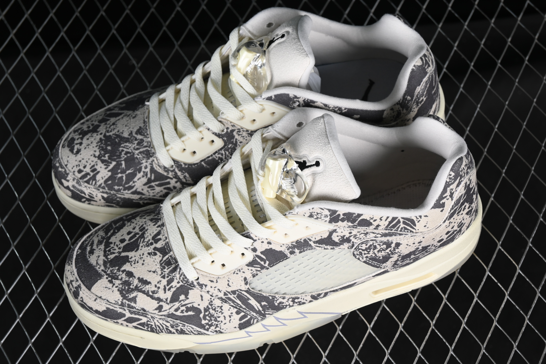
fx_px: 1137
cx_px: 273
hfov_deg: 27.0
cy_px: 182
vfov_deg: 18.2
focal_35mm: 75
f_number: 7.1
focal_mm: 50
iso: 160
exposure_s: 1/80
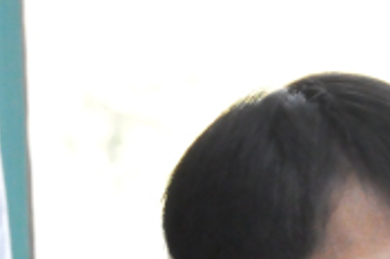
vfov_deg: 3.4
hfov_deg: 5.2
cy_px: 511
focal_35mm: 399
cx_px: 448
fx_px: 4315
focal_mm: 62
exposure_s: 1/50
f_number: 7.1
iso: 3200
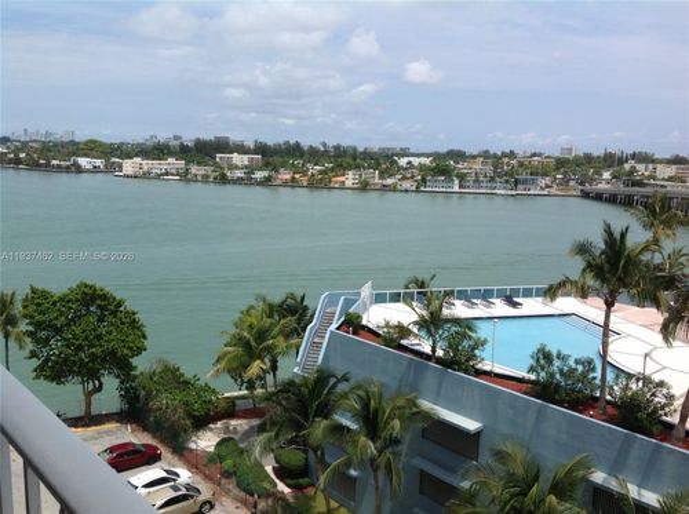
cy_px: 257
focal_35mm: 35
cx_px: 344
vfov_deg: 40.6
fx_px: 695
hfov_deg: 52.7
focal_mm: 4.28
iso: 50
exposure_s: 1/2519
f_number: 2.4
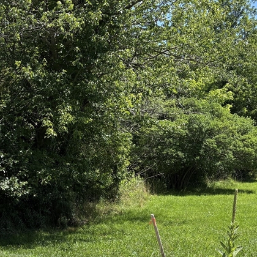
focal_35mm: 56
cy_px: 204
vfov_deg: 29.9
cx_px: 66
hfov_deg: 30.1
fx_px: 470
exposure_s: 1/2012
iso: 50
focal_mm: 5.96
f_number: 1.6
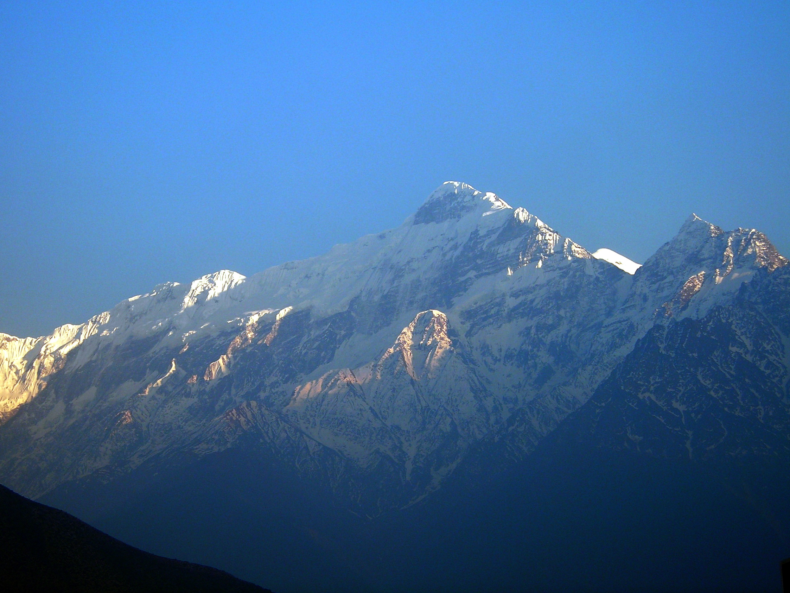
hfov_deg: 26.0
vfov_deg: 19.6
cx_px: 344
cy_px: 254
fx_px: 1712
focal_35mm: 75
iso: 50
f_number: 3.9
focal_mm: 10.8
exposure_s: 1/77.7
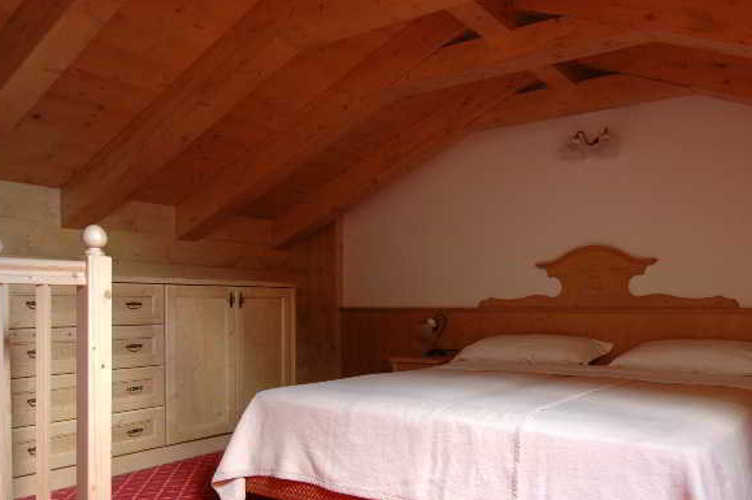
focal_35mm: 29
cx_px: 443
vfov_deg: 44.4
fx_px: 605
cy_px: 321
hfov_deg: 63.2
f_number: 4.5
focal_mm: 14
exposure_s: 1/8
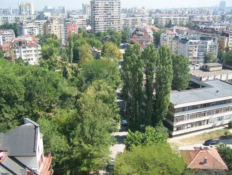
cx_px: 116
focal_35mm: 38
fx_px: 255
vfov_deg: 37.8
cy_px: 88
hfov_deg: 49.0
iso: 80
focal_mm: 6.3
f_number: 2.8
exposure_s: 1/640
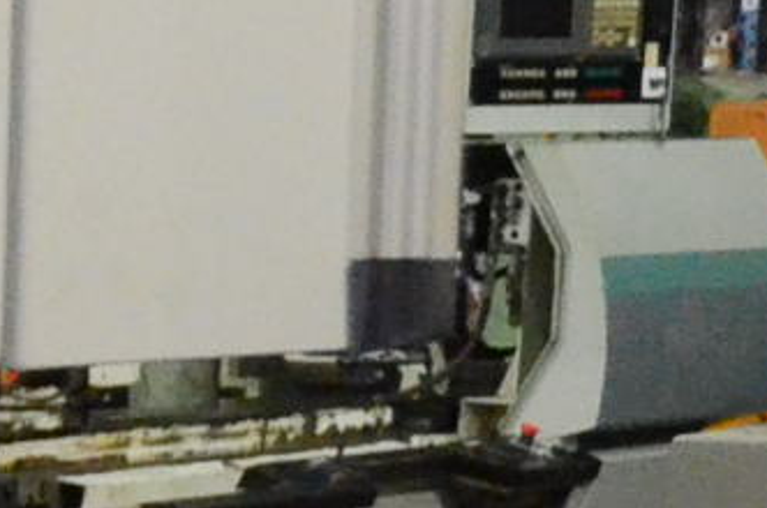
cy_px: 1305
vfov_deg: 5.0
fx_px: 5678
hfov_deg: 7.1
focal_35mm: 267
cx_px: -1342
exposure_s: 1/400
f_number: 3.8
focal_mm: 24
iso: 6400
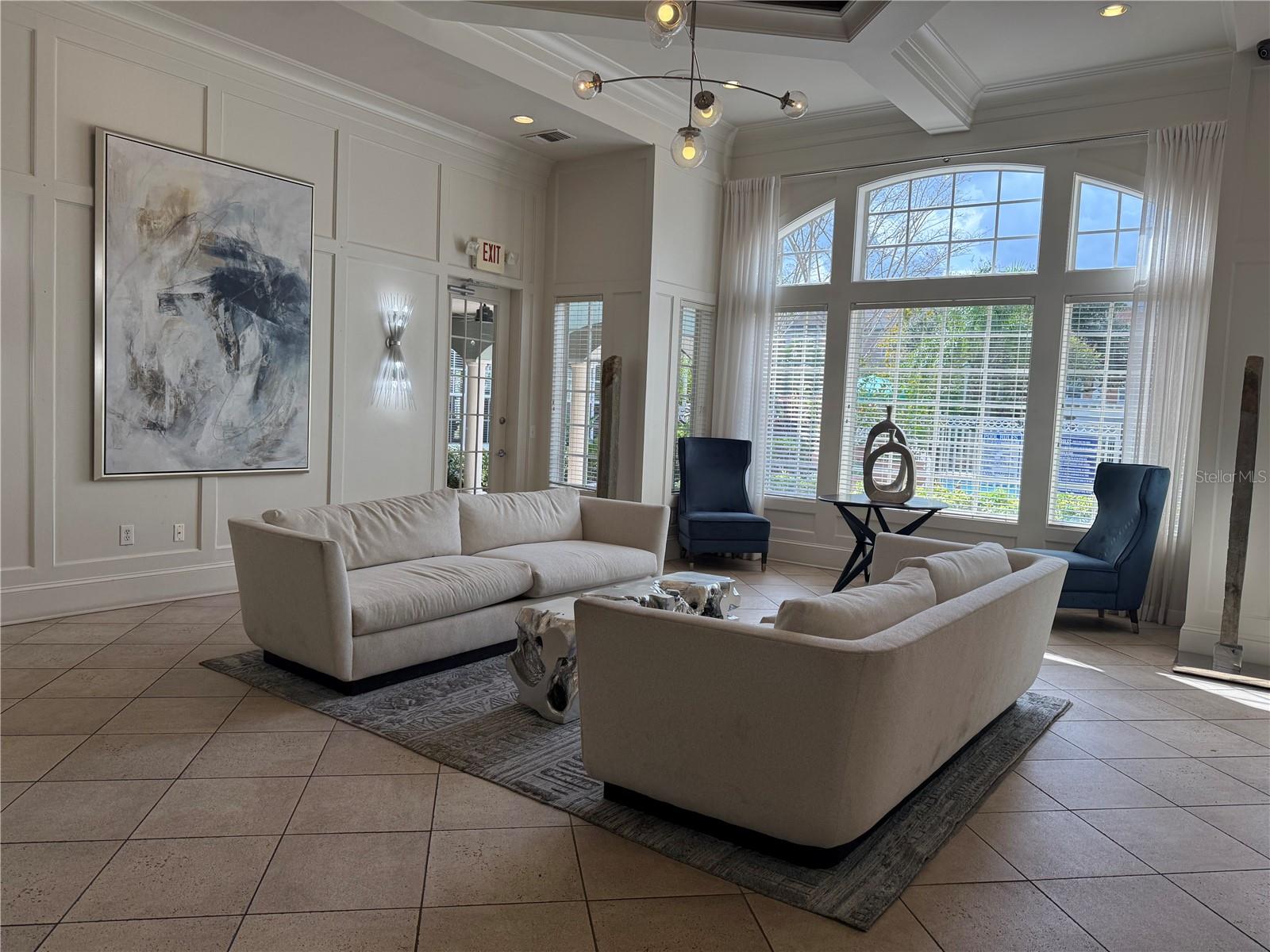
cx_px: 635
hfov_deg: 71.6
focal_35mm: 24
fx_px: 881
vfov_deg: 56.8
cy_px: 476
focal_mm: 6.76
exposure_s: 1/840
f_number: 1.78
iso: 100
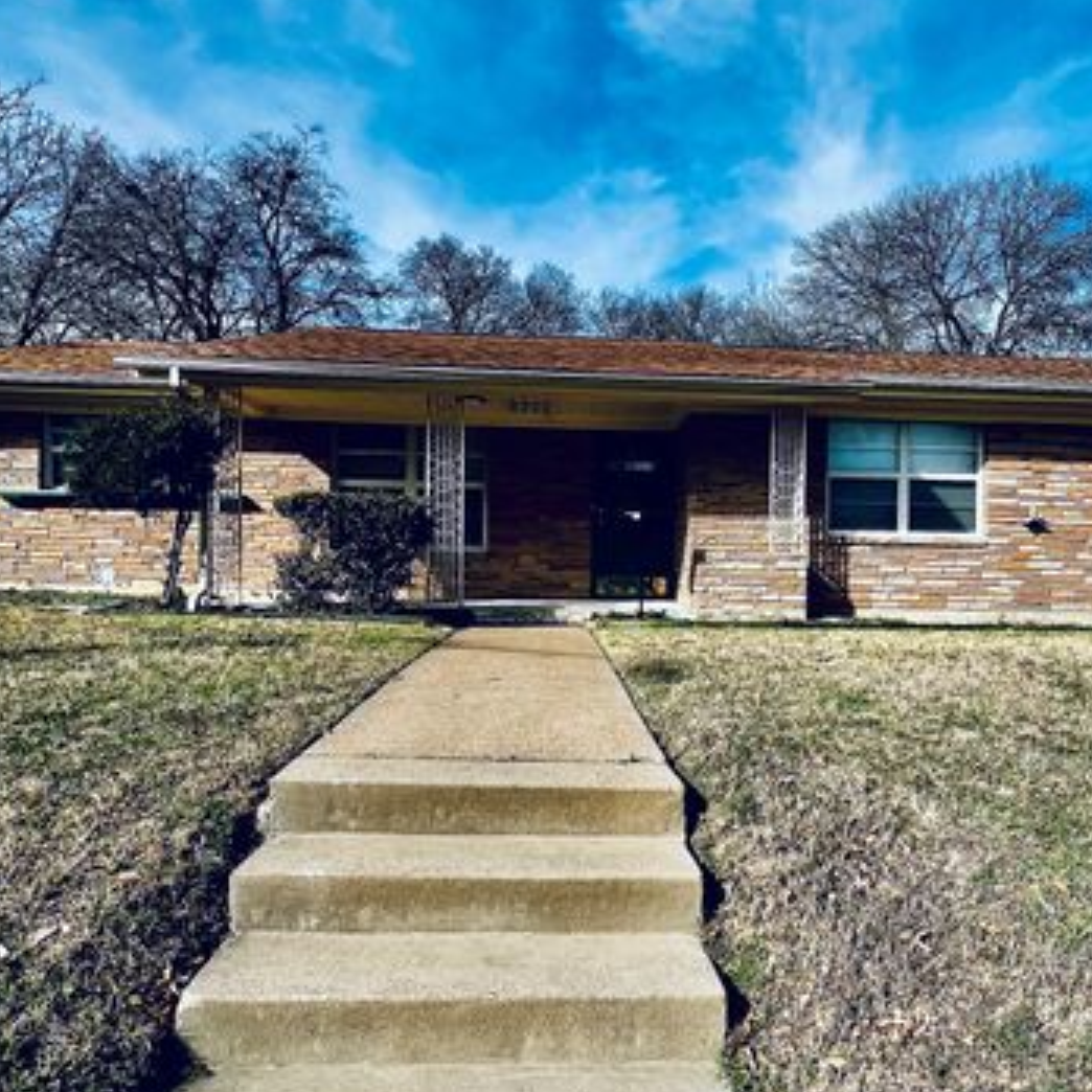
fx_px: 785
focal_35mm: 22
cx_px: 646
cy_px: 576
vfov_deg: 69.6
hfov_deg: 69.0
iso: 32
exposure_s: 1/1393
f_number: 1.8
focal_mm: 1.57
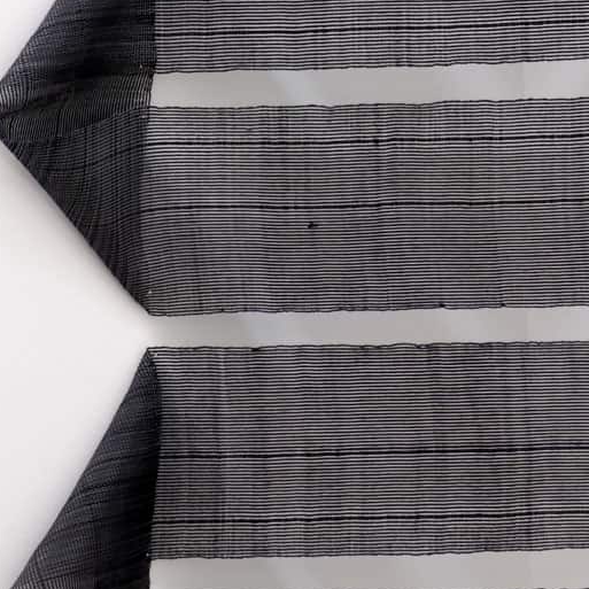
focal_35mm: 198
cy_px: -157
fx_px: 3812
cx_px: 506
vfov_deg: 8.7
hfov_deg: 8.8
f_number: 10
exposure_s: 1/10
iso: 200
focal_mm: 55
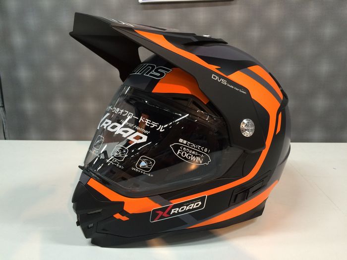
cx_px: 174
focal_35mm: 29
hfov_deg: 61.7
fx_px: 291
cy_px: 130
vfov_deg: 48.2
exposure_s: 1/30
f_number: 2.2
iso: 125
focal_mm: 4.15
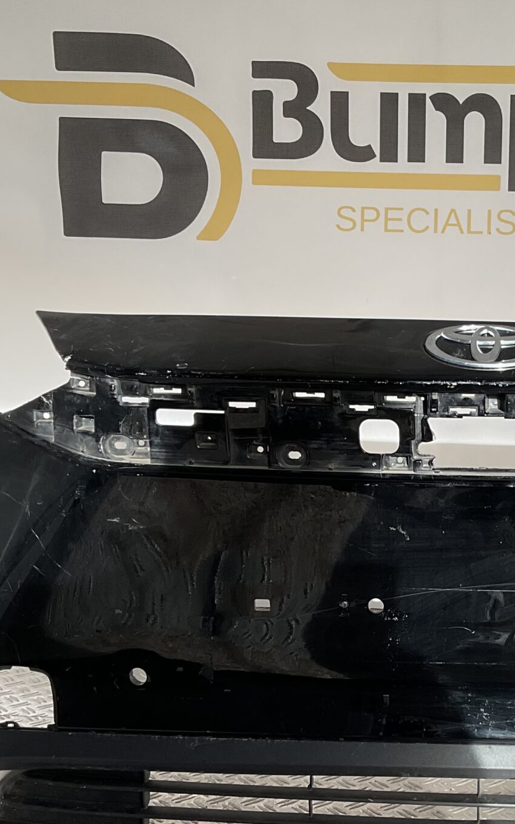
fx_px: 1303
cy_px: 506
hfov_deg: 21.8
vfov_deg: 35.0
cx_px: 480
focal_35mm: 58
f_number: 1.8
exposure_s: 1/325
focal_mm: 3
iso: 16
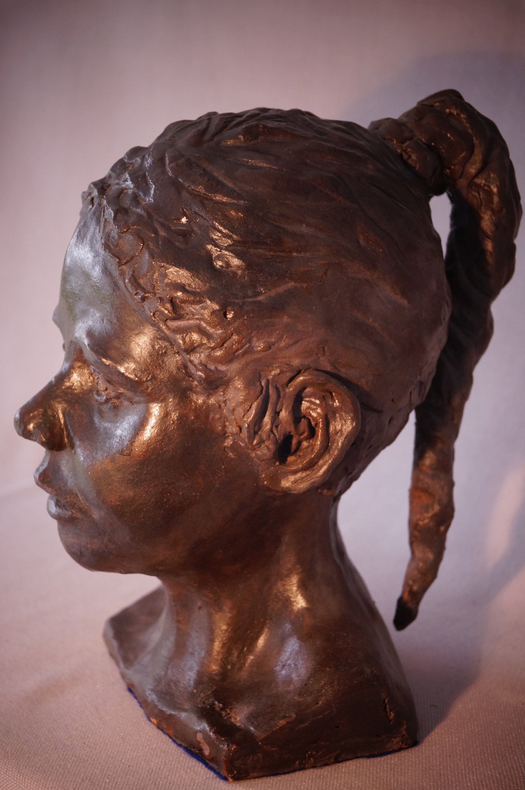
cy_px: 395
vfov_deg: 33.4
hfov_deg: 22.6
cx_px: 262
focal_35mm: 60
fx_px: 1315
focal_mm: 40
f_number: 5
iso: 800
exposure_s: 1/80
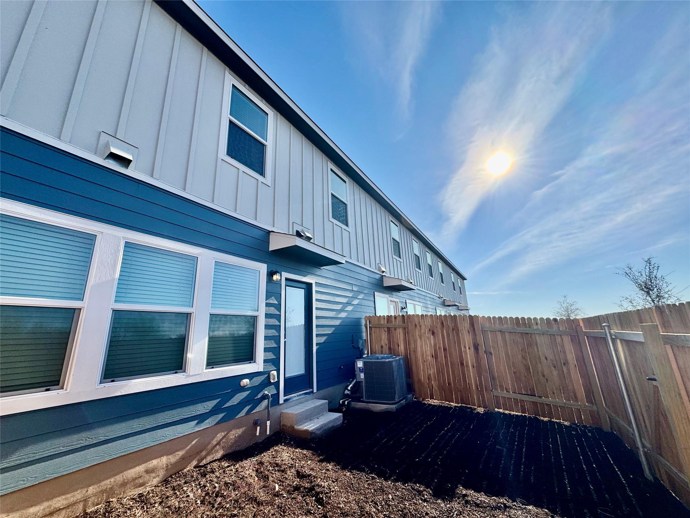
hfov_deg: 102.1
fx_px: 279
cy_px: 259
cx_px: 345
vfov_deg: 85.7
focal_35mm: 14
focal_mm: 2.22
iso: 50
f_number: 2.2
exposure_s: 1/2985
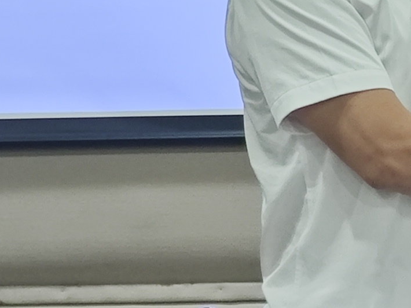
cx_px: 579
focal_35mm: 500
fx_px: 5935
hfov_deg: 4.0
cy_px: -349
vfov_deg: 3.0
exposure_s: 1/60
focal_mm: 10.1
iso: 320
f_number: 2
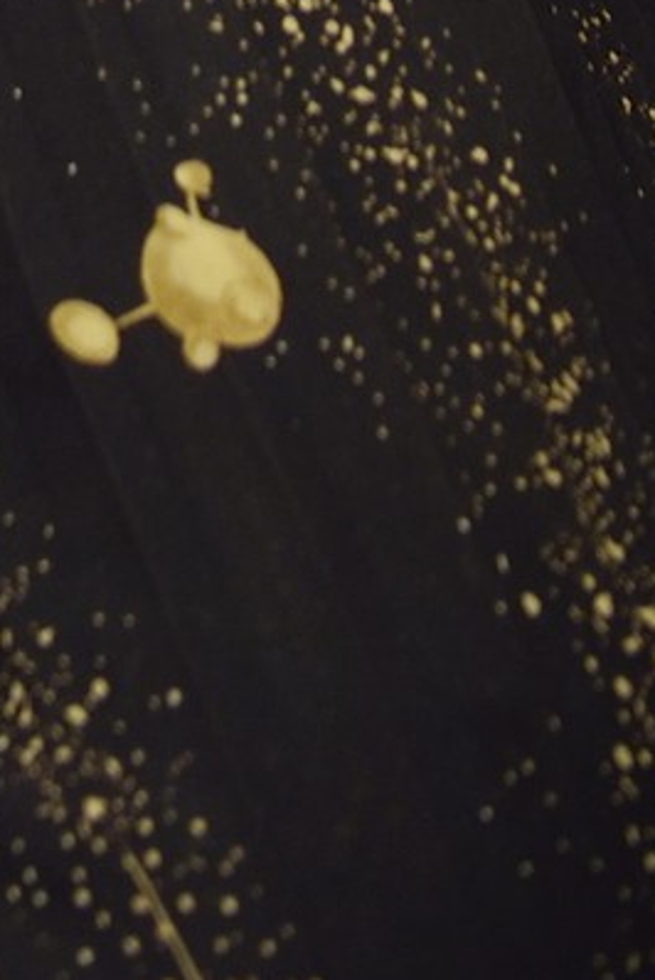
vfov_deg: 7.1
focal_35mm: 265
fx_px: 7219
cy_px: -1770
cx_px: -451
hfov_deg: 5.1
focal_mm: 44
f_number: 4
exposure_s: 1/40
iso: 800
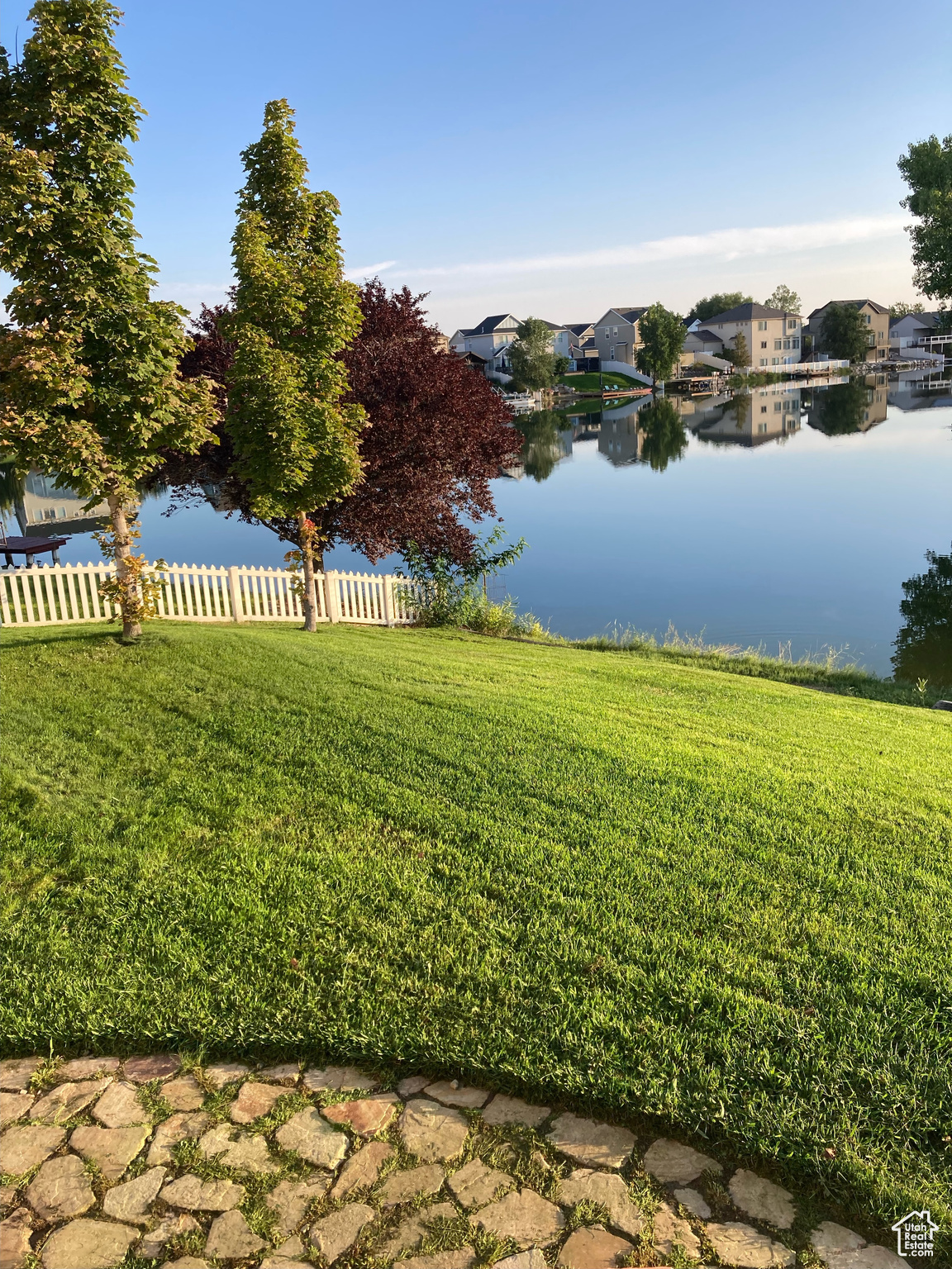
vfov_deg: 63.4
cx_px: 476
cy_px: 634
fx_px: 1027
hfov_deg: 49.7
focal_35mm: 28
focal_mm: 3.99
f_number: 1.8
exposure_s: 1/706
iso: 20
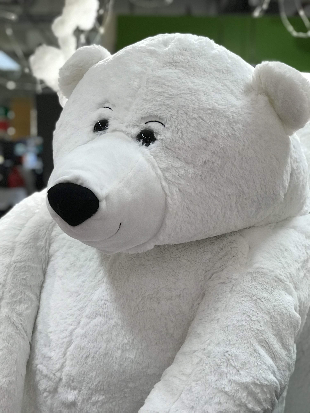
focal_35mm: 57
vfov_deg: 33.8
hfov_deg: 25.7
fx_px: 681
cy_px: 206
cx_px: 155
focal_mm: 6.6
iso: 100
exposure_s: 1/50
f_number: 2.8
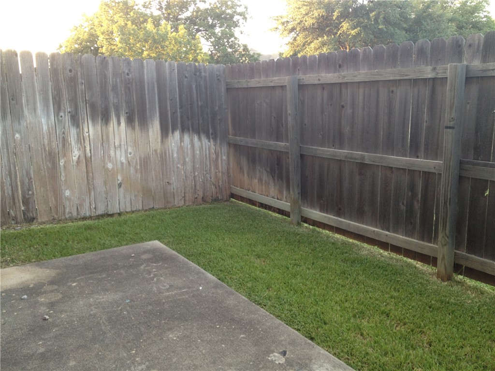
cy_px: 186
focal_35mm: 35
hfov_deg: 52.6
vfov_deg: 40.7
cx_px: 248
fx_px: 500
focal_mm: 4.28
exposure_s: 1/60
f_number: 2.4
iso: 80
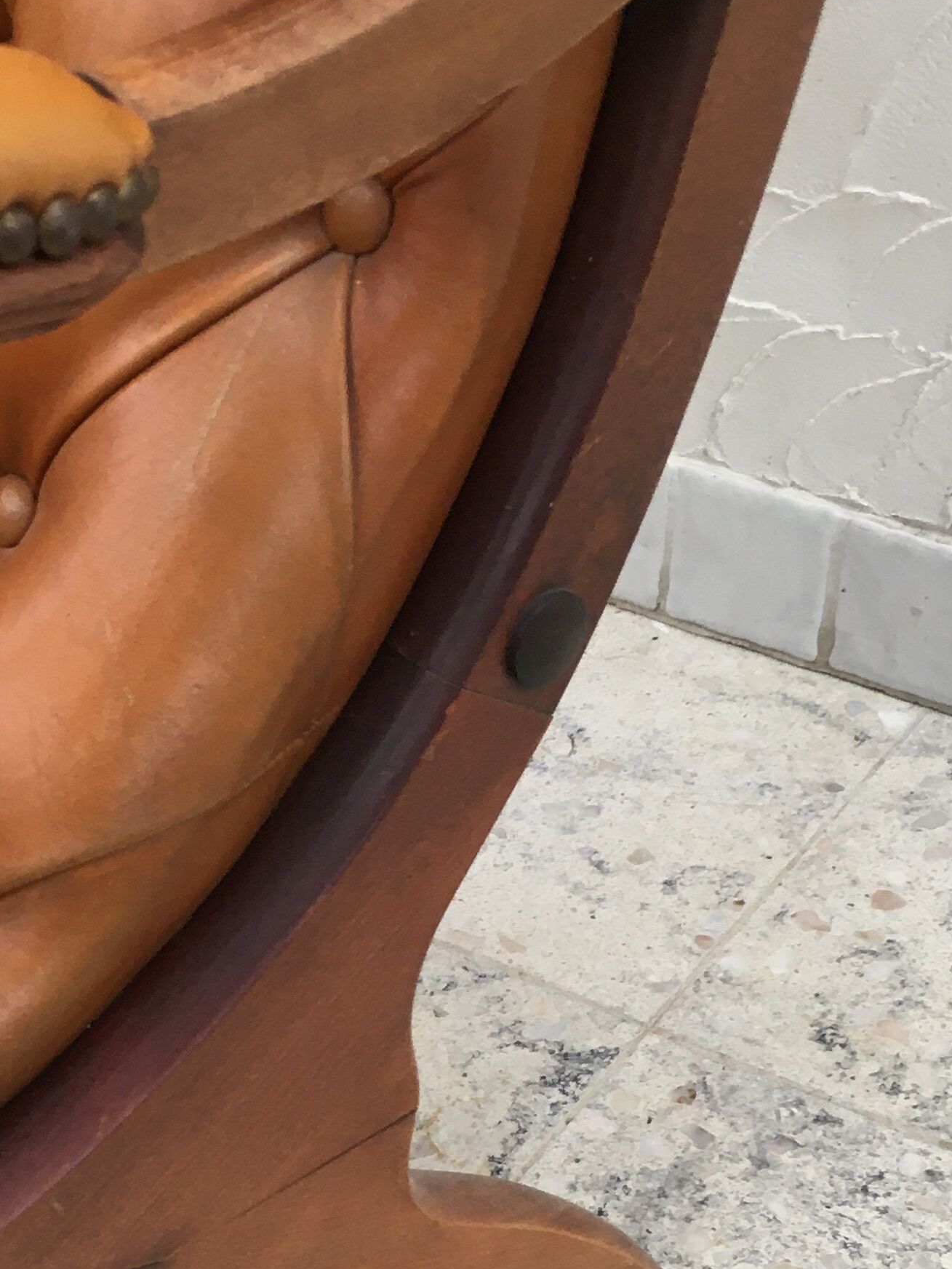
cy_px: 1050
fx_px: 2457
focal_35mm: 67
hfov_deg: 21.8
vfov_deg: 28.2
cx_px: 273
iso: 40
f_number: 2.2
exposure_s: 1/33
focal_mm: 4.15
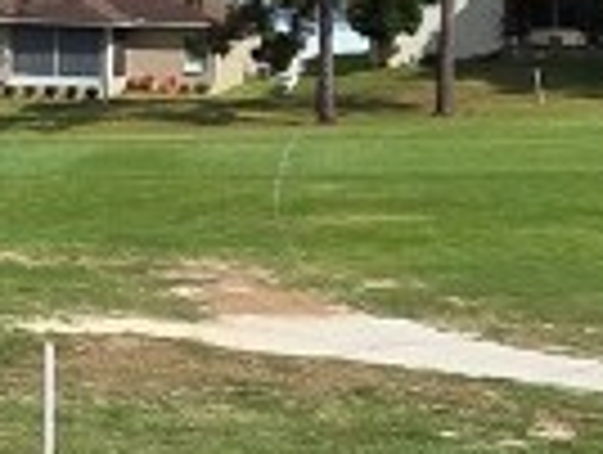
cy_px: -13
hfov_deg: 15.0
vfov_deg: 14.7
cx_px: -698
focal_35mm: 99
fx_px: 1728
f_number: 2.2
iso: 50
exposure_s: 1/3809
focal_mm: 2.2
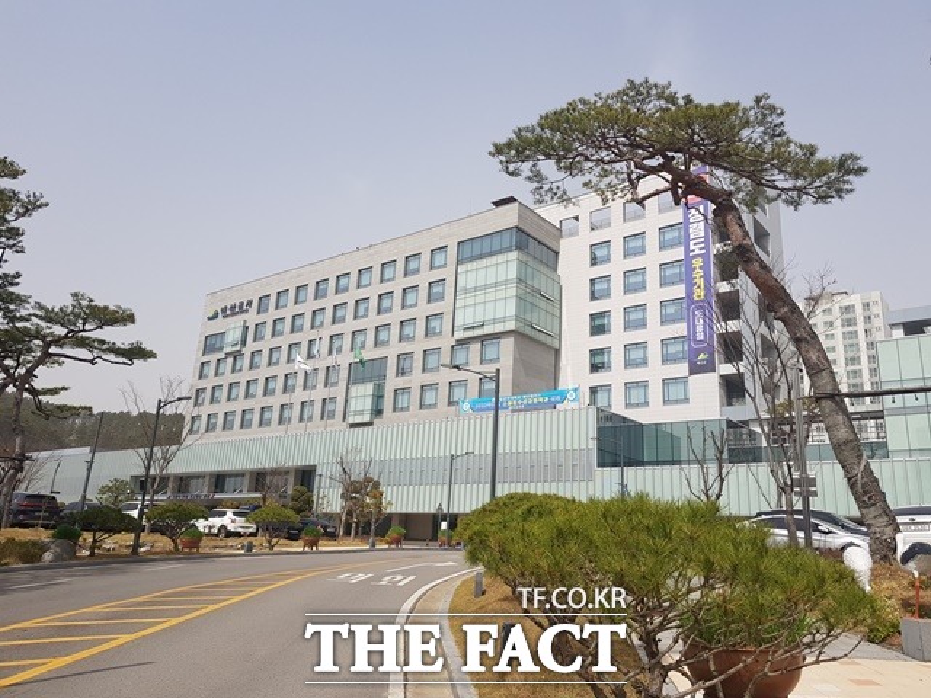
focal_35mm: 26
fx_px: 699
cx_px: 466
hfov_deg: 67.3
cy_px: 349
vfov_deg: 53.1
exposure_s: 1/2776
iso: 40
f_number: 1.7
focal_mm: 4.2
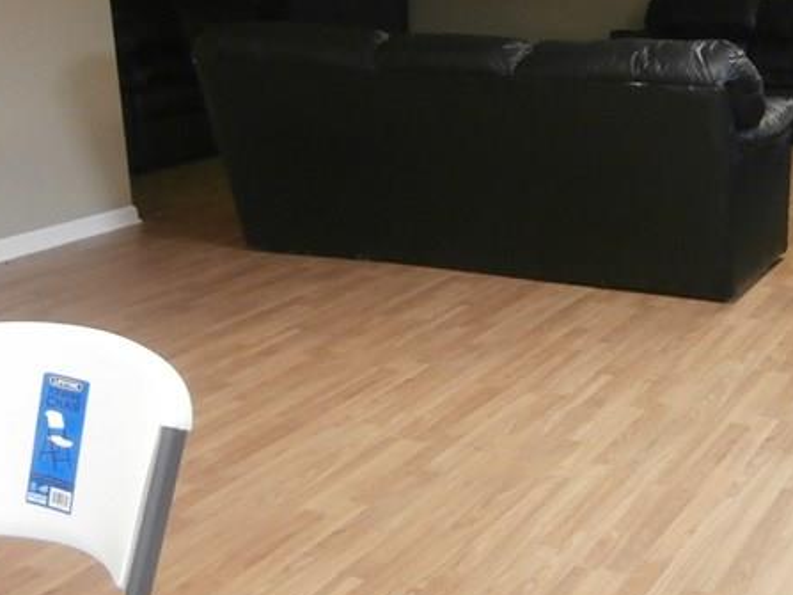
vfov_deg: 26.5
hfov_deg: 33.4
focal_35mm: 55
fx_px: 1260
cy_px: 279
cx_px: 687
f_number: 3
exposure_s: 1/30
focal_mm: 4.2
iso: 250
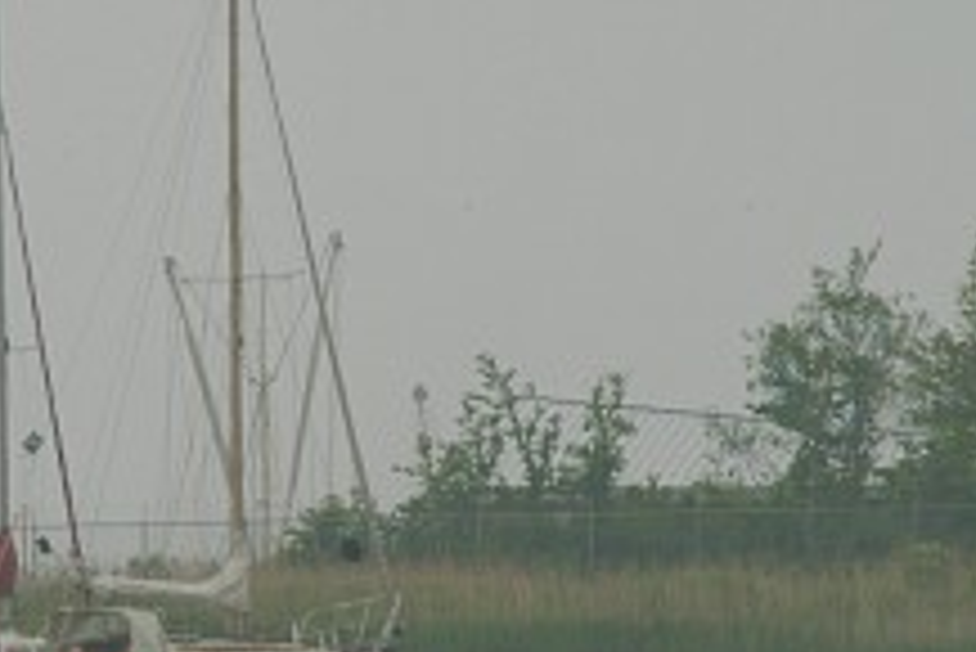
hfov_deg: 2.5
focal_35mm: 809
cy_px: 313
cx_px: 175
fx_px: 21947
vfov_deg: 1.7
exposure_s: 1/500
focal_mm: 260
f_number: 9.5
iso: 200
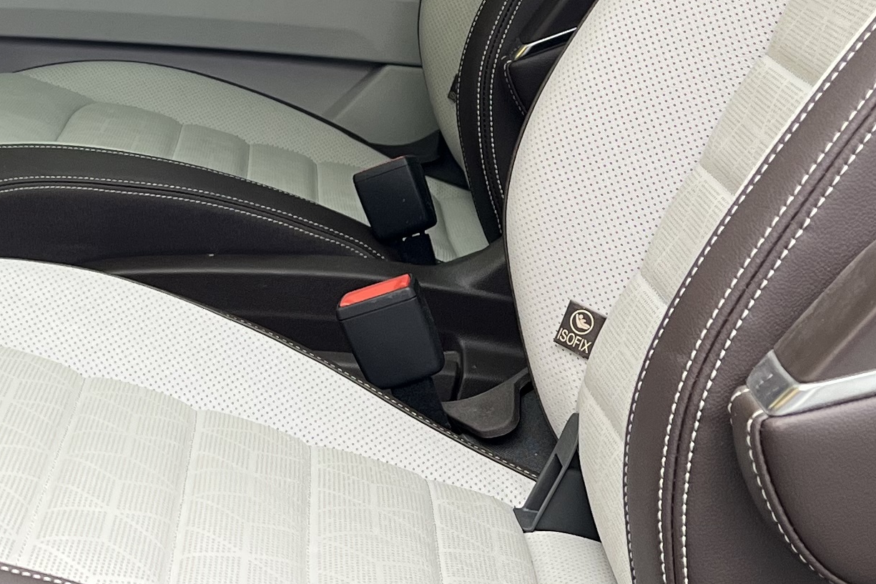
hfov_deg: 22.2
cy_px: 130
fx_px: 2166
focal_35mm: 89
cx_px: 36
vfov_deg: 15.3
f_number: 1.5
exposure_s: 1/100
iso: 125
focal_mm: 5.7
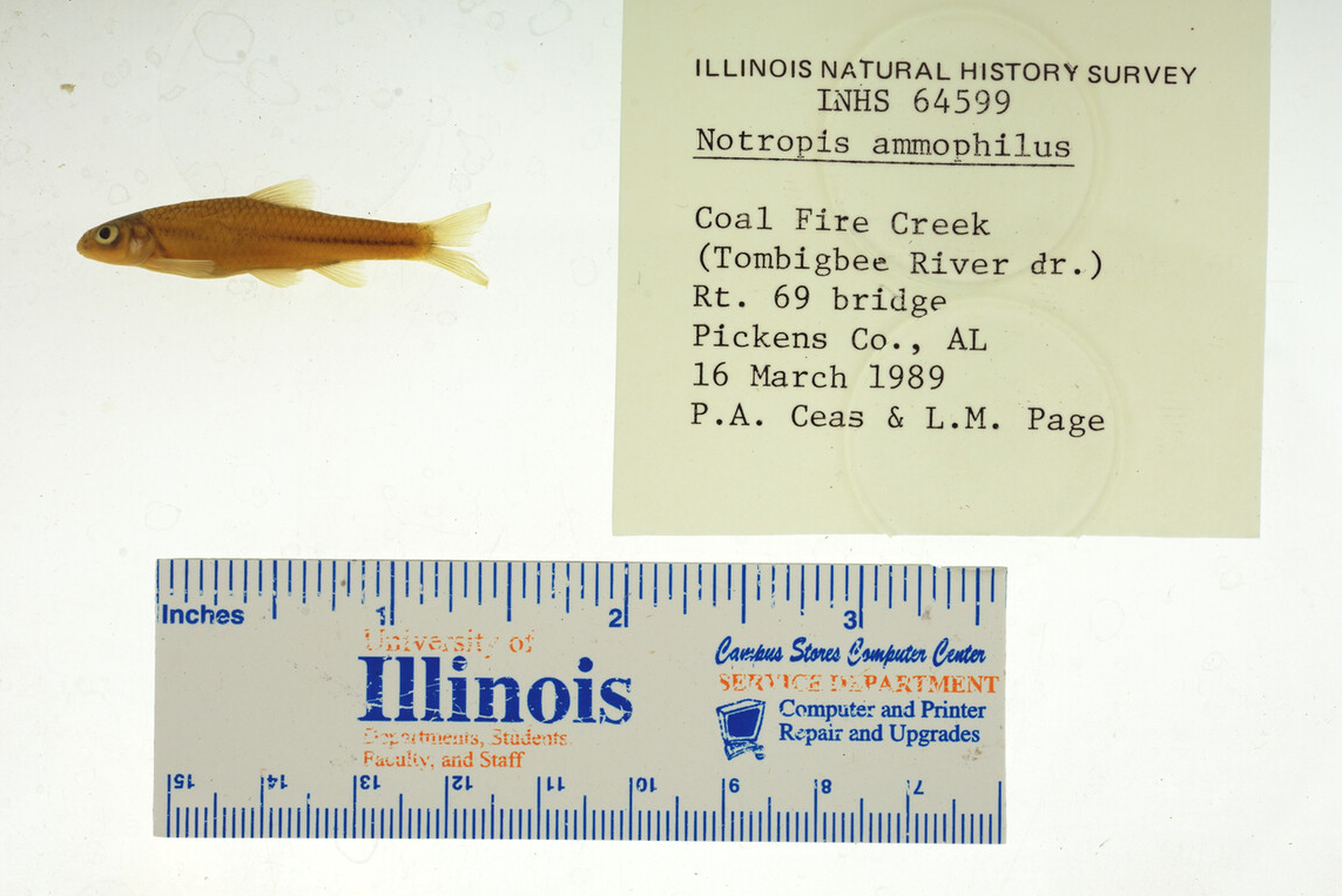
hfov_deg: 31.9
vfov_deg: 21.6
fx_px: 2349
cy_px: 428
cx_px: 655
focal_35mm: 63
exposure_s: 1/200
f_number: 10
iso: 100
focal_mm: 60
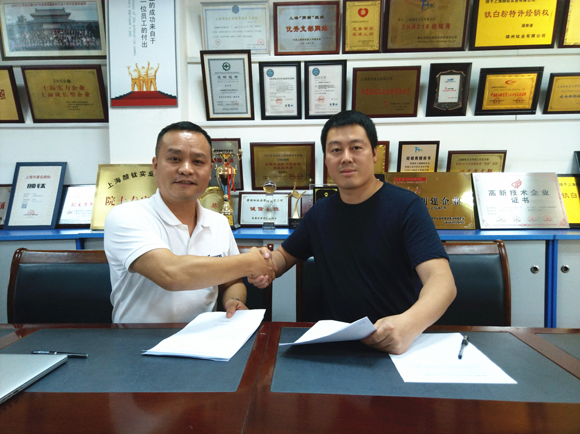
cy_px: 217
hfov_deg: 74.0
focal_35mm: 23
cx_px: 290
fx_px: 385
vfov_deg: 58.8
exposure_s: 1/20
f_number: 2
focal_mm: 4.04
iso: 600
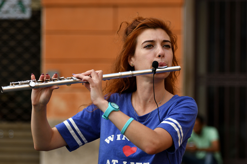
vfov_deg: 5.4
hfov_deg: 8.1
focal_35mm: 255
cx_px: 124
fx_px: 1749
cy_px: 82
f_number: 5.3
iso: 160
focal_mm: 170
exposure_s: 1/250
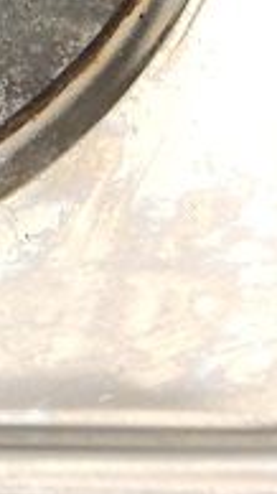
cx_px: -346
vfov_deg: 9.9
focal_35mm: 214
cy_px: -135
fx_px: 2797
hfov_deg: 5.5
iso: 343
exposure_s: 1/50
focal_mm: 6.72
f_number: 1.69
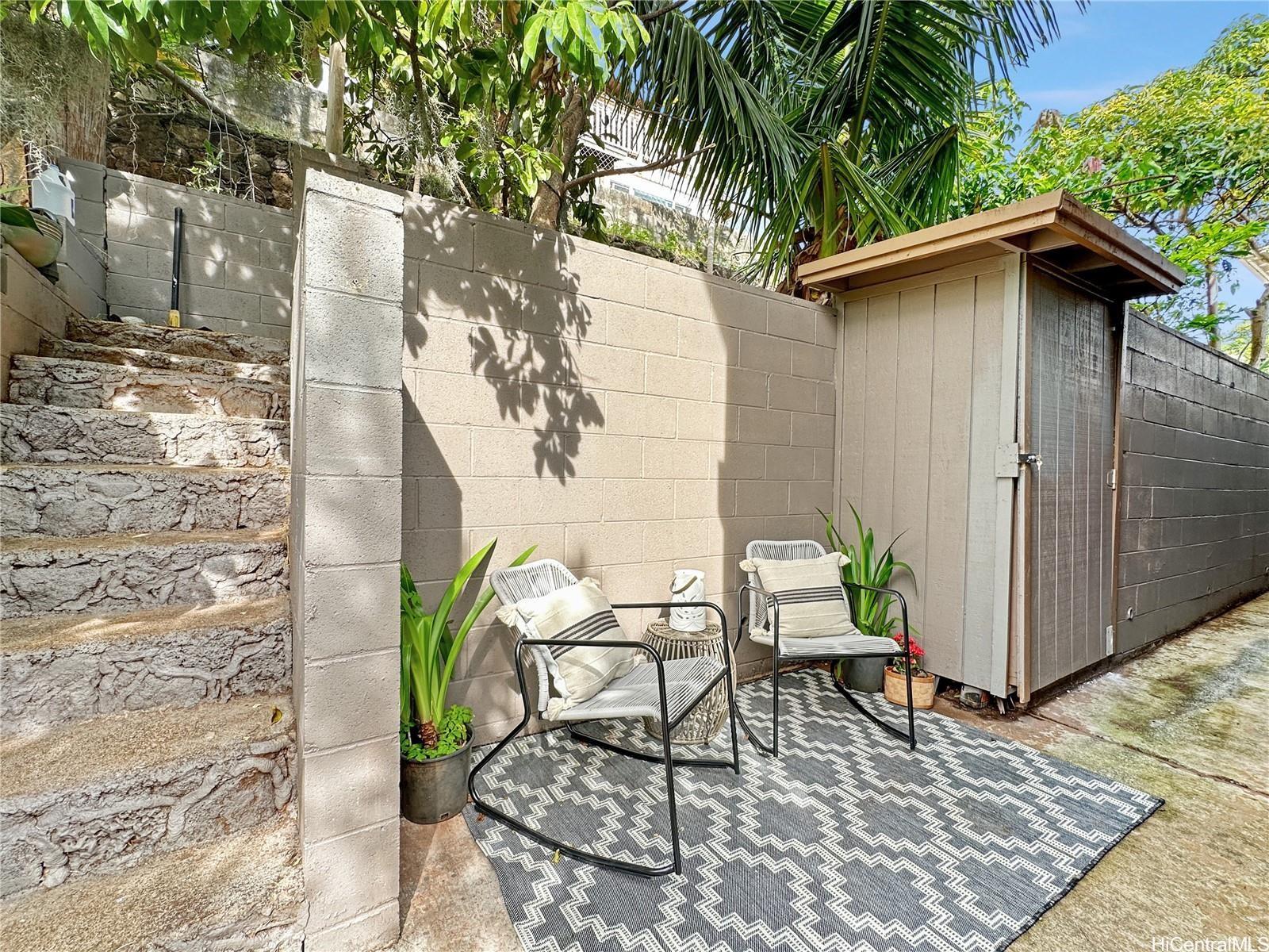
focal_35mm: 14
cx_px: 634
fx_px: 513
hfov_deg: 102.1
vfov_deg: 85.7
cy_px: 476
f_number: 2.2
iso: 125
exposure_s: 1/70
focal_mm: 2.22
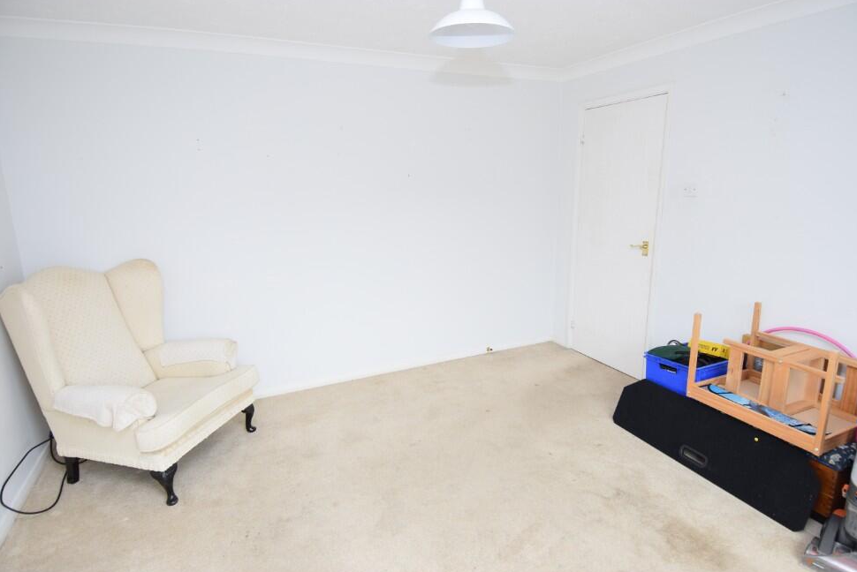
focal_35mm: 19
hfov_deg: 86.9
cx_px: 436
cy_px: 292
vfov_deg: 64.6
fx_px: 453
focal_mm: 12
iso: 400
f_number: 5
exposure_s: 1/100
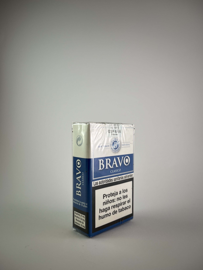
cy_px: 135
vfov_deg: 67.3
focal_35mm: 26
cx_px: 102
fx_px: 203
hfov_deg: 53.1
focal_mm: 5.1
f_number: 1.6
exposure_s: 1/469
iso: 50
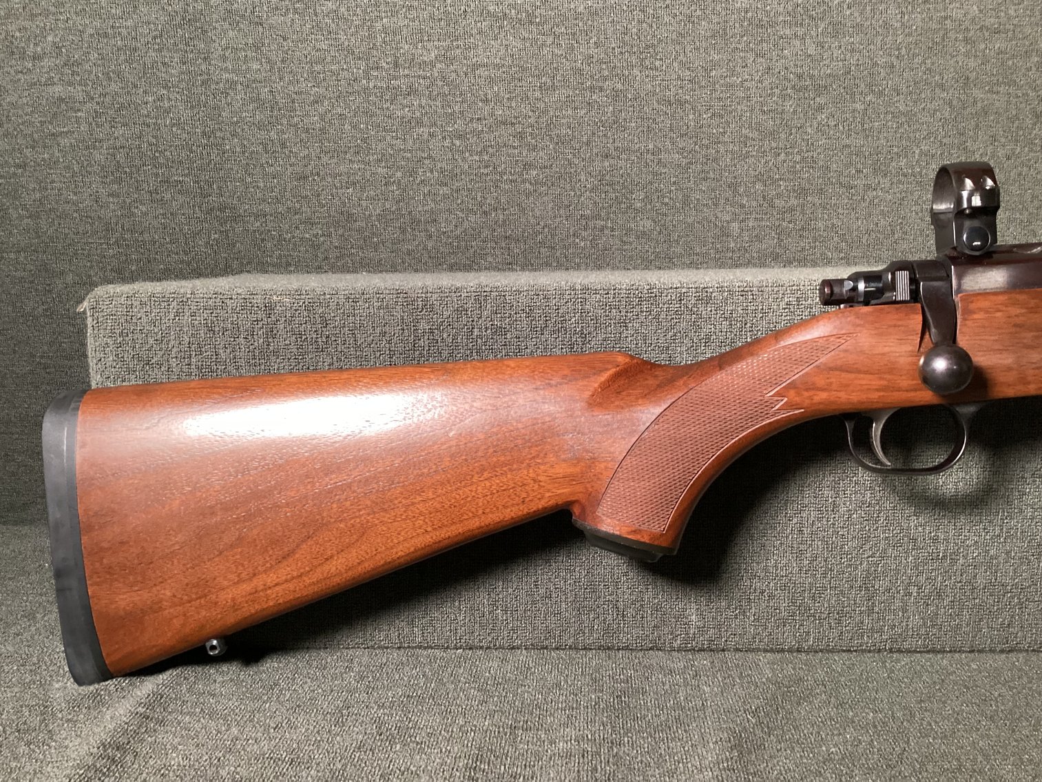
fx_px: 933
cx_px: 521
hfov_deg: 58.3
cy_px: 391
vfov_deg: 45.4
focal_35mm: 31
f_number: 2.4
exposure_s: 1/50
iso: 320
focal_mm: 3.3
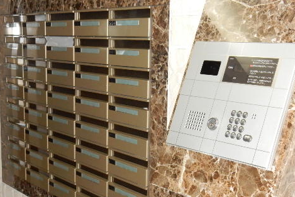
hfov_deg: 32.9
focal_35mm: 61
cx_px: 147
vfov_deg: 22.2
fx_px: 500
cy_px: 120
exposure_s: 1/30
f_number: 4.2
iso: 640
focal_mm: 7.6
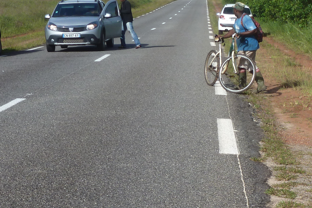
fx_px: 875
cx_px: 269
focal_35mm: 101
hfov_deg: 19.9
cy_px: 243
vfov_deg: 13.2
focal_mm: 8
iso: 100
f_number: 4.5
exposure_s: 1/500
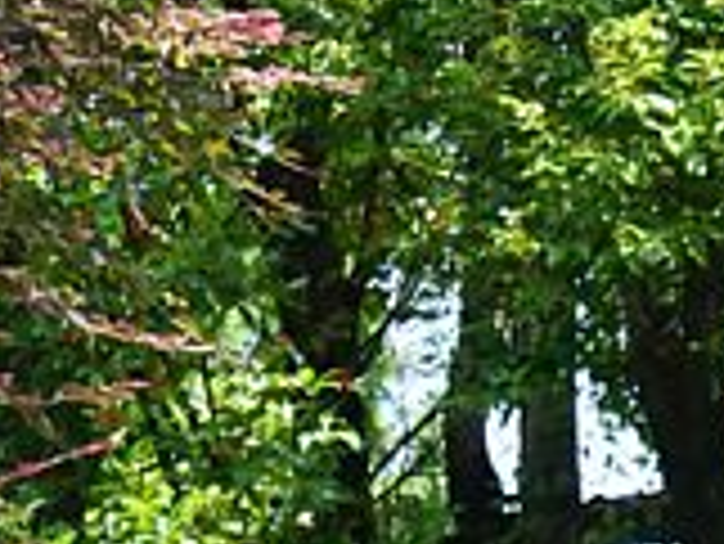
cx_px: -317
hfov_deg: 5.6
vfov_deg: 4.2
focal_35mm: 351
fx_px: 7347
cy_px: -490
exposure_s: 1/80
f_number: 6.3
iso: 100
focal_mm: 69
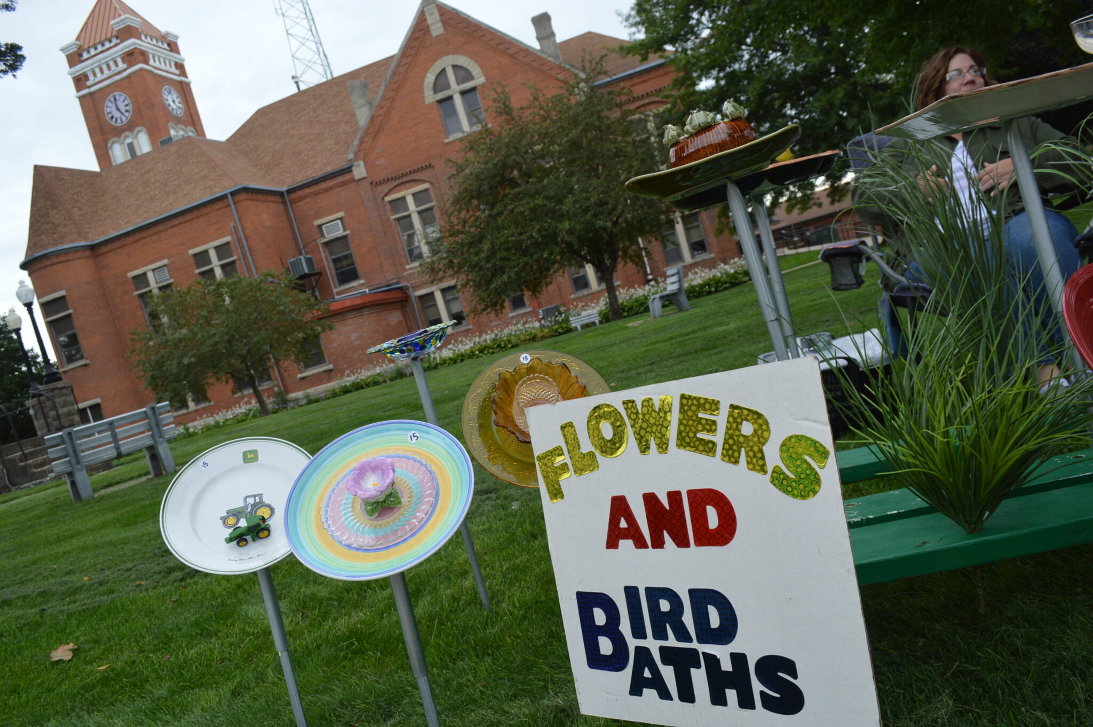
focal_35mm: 27
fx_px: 819
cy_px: 364
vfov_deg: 47.9
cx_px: 546
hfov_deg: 67.4
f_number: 5.6
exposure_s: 1/125
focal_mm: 18
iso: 220
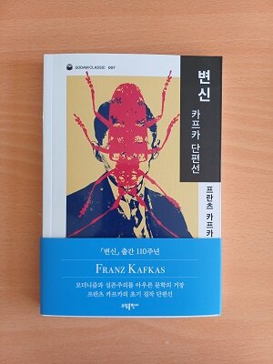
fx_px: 263
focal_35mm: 25
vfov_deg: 69.4
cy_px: 182
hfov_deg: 54.9
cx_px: 136
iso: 64
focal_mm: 4.65
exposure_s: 1/50
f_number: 1.8
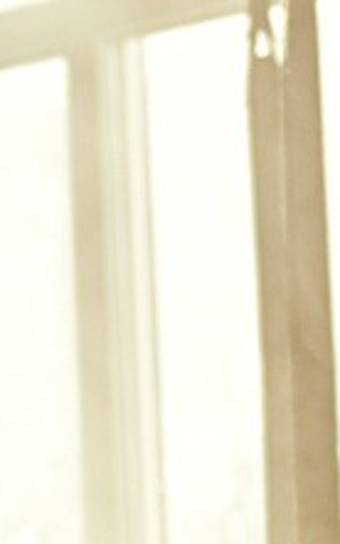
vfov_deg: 4.8
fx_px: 6557
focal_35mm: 442
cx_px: -509
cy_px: 375
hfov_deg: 2.9
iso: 320
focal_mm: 42
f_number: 2.8
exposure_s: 1/800
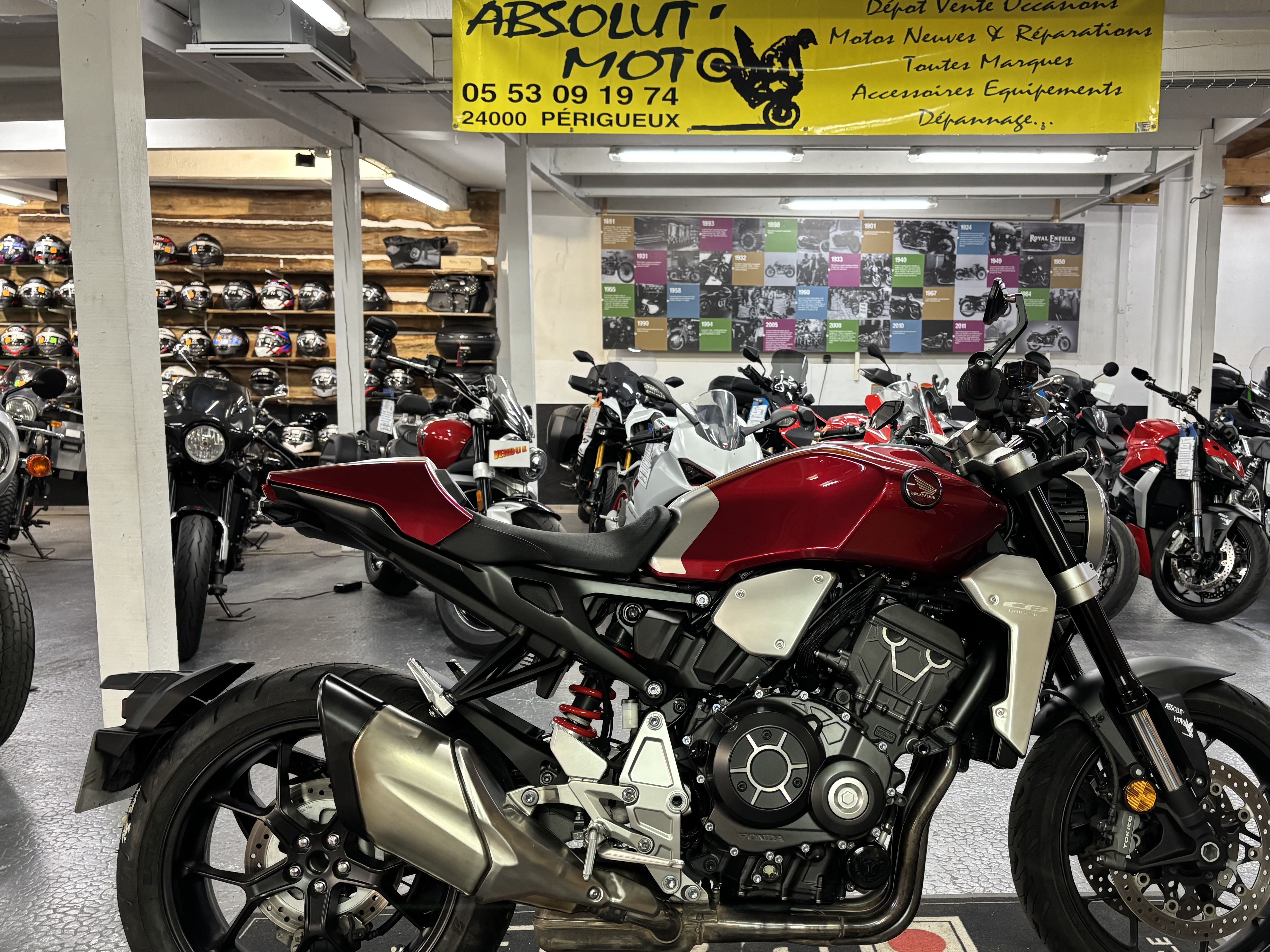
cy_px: 532
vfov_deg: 45.4
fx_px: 1137
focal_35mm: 31
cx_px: 732
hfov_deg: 58.1
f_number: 1.6
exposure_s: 1/50
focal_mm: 5.96
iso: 250
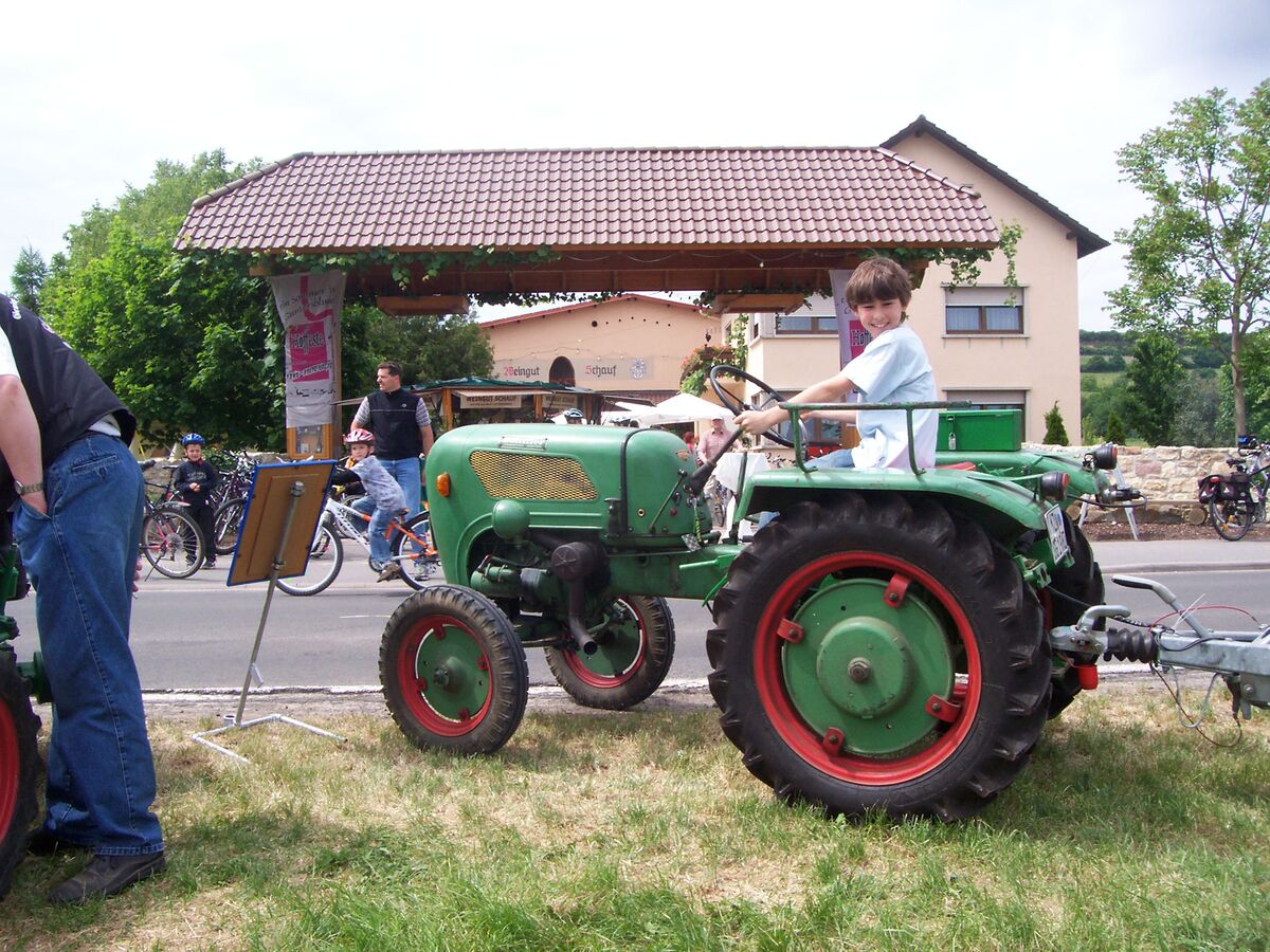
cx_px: 635
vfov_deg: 41.8
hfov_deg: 54.0
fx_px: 1247
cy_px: 476
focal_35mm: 34
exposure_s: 1/319
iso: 80
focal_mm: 5.6
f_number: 5.1
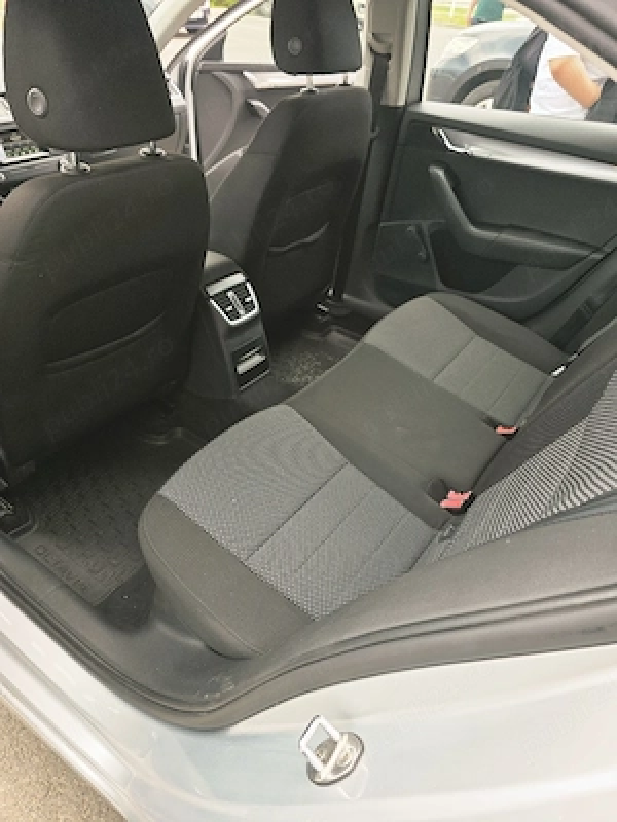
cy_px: 411
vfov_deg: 73.9
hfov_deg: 58.9
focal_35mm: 23
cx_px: 308
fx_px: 547
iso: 50
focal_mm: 6.3
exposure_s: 1/182
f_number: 1.7
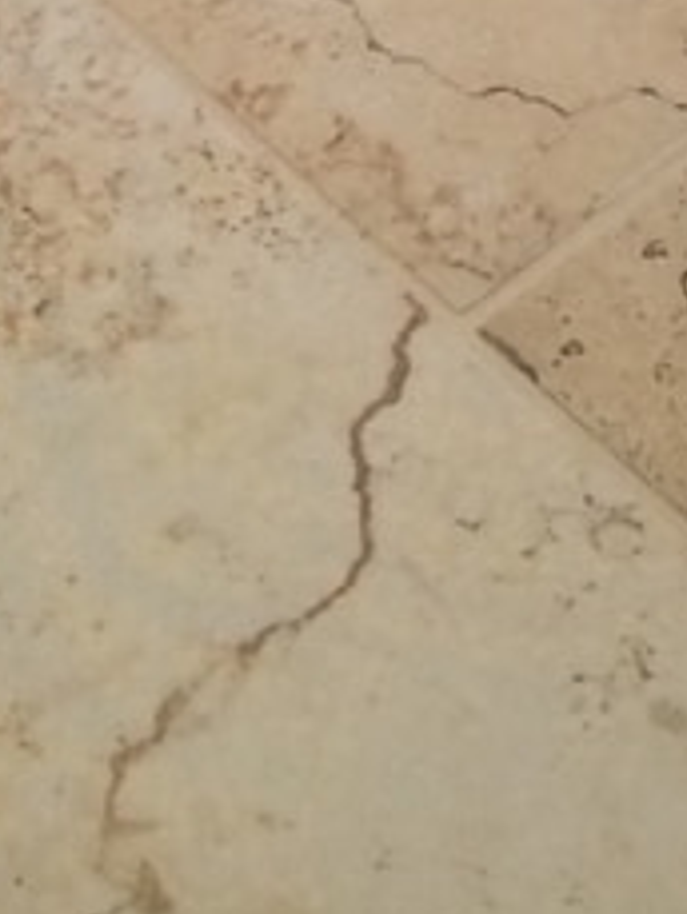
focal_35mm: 131
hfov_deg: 11.3
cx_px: 419
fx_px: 3463
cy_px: -1026
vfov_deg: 12.8
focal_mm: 4.12
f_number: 2.2
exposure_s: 1/30
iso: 40
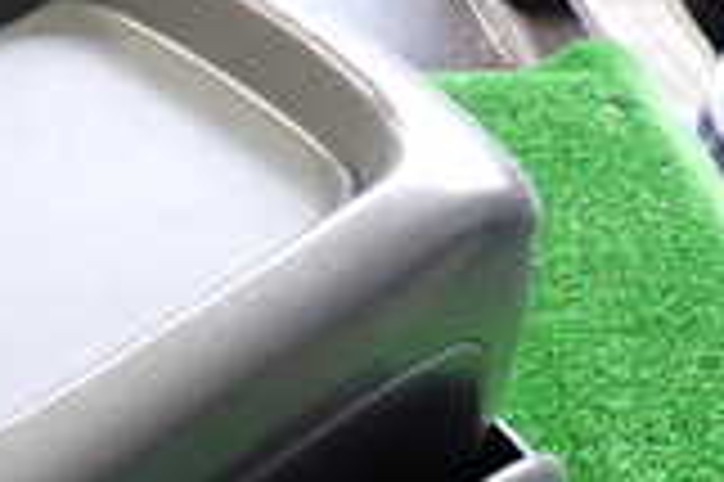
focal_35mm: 97
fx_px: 1949
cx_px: -364
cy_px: 779
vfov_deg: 13.1
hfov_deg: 18.6
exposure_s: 1/30
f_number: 2
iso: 400
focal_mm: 4.5
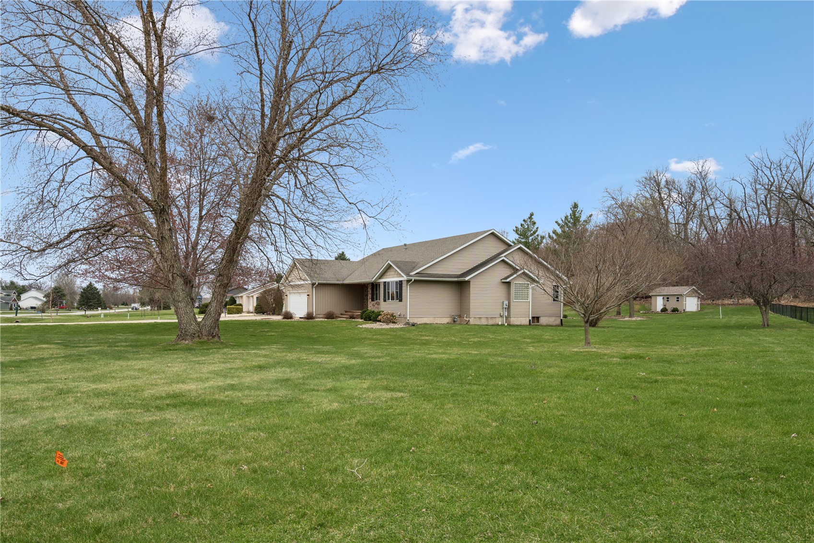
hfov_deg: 73.7
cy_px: 272
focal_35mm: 24
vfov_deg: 53.1
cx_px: 407
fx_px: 543
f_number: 8
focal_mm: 24
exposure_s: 1/640
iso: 400
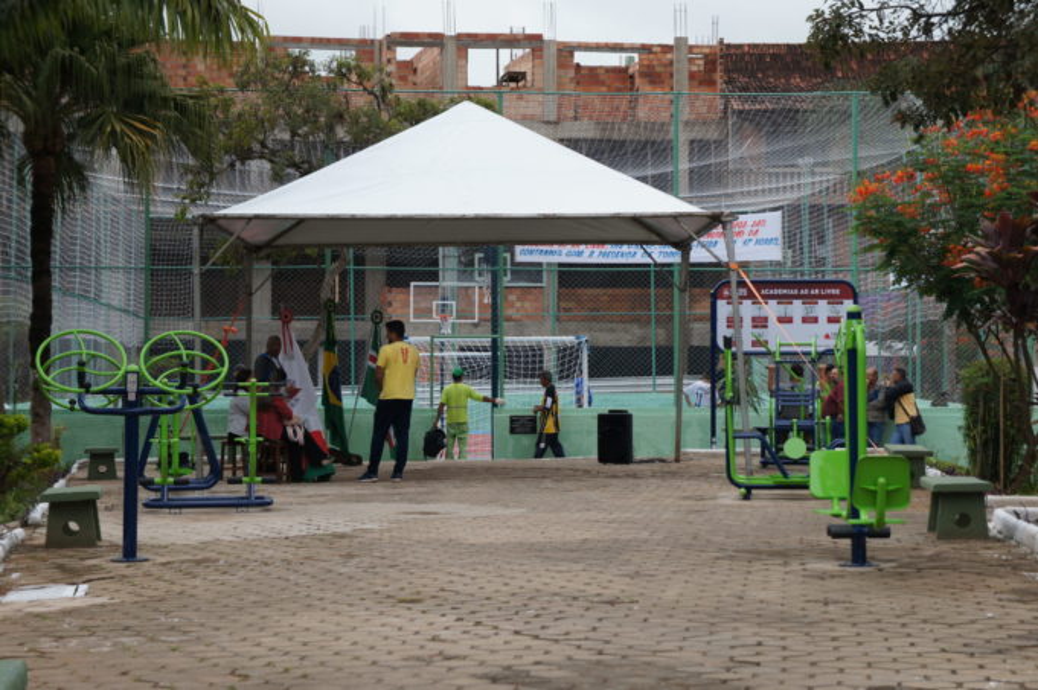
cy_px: 345
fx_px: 2377
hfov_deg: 24.6
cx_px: 519
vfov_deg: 16.5
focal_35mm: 82
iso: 200
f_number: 5.6
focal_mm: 55
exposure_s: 1/160
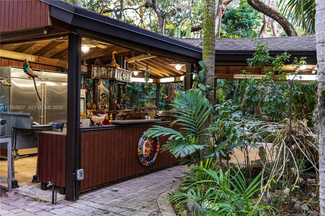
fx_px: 343
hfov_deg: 50.7
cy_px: 108
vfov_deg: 35.0
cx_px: 162
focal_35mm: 38
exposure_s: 1/160
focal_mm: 38
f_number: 3.5
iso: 1250
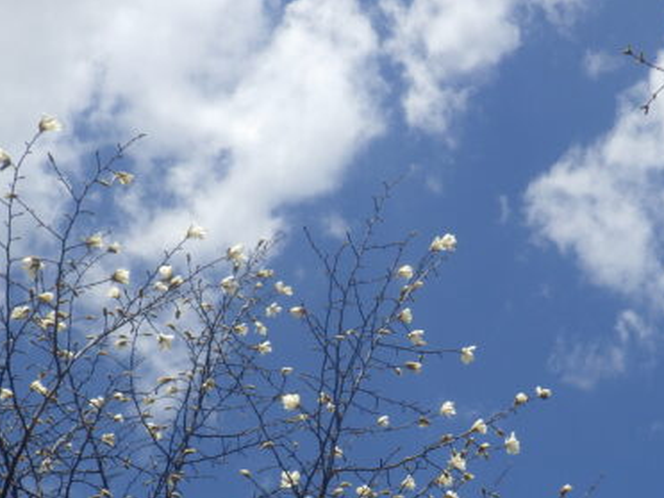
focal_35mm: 52
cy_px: 336
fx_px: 997
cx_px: 365
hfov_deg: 36.8
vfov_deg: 27.8
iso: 125
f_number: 4.6
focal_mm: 6.1
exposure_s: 1/1000
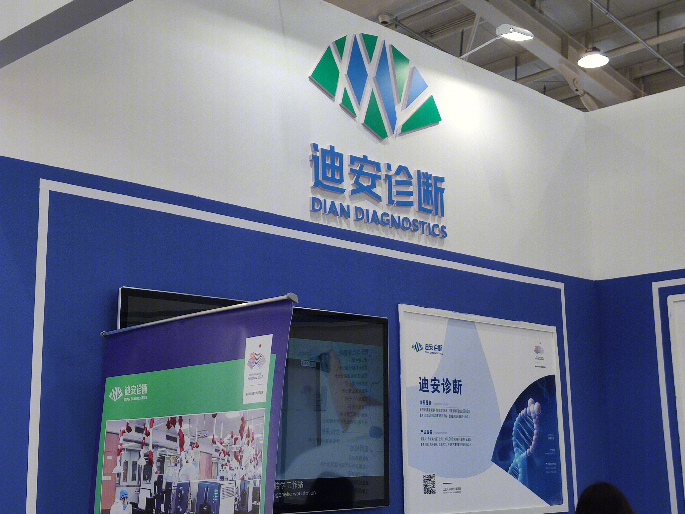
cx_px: 342
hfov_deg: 38.2
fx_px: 989
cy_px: 257
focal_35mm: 50
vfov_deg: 29.1
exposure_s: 1/100
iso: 113
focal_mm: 4.75
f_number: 1.75
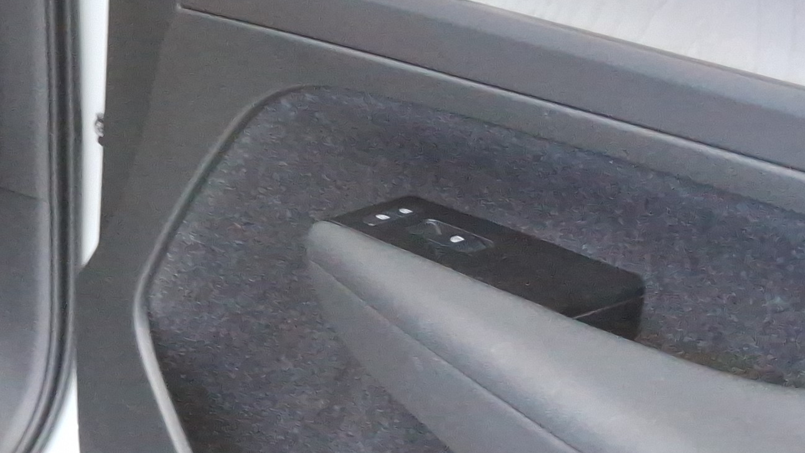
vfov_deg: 15.7
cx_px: -190
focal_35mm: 77
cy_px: 247
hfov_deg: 24.6
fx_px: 1643
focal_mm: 2.91
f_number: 1.9
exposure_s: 1/40
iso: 102
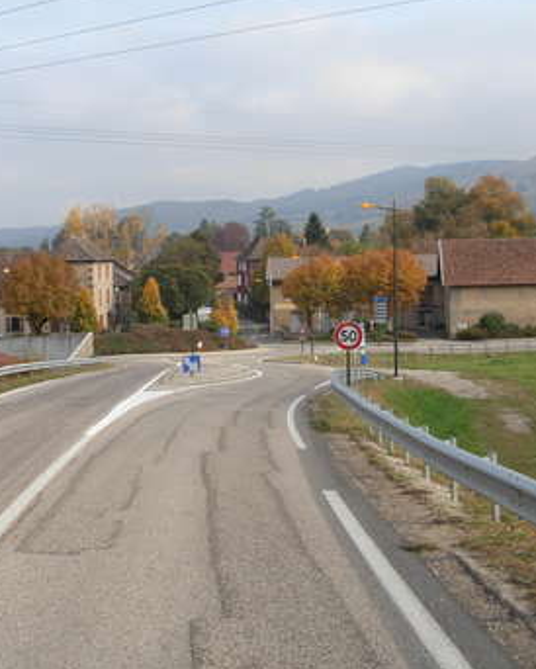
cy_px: 241
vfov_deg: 29.0
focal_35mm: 65
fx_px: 1288
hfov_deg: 23.4
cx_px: 198
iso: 79
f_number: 2.9
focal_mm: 6.3
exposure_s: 1/790
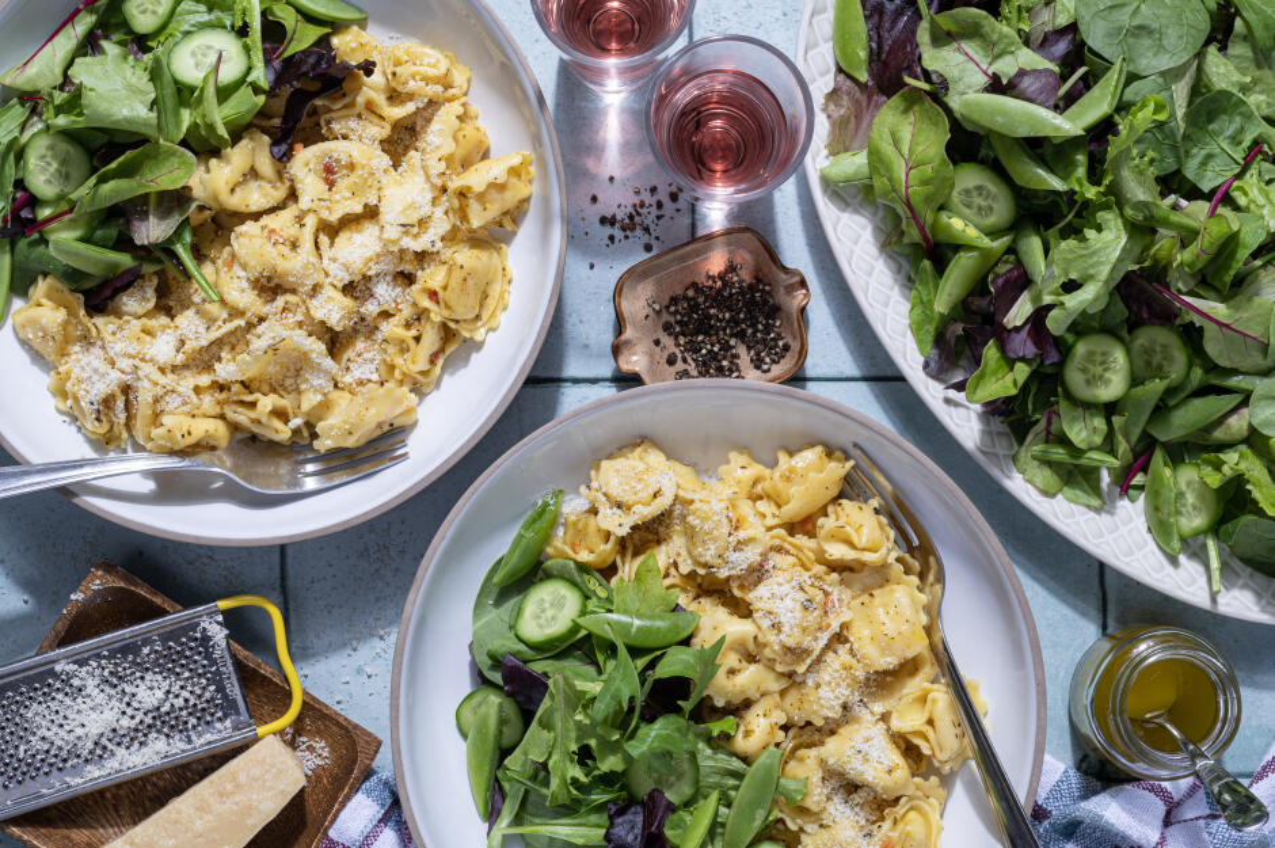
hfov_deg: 39.6
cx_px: 638
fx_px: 1769
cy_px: 424
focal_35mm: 50
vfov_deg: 26.9
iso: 160
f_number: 16
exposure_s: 1/100
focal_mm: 50
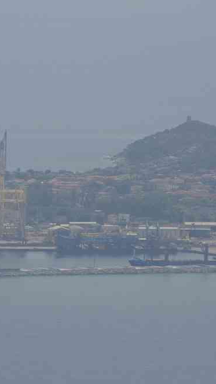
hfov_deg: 1.7
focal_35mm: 710
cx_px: -11
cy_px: 192
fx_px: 7228
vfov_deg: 3.0
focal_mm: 300
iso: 200
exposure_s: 1/320
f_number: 9
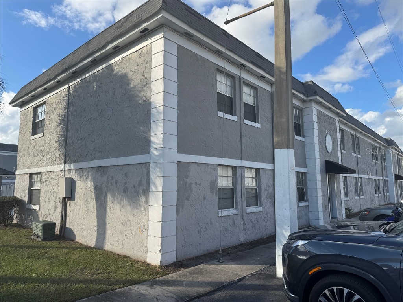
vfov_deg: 56.8
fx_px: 279
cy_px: 151
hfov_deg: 71.6
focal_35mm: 24
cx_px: 202
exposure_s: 1/3096
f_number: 1.78
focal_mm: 6.76
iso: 80
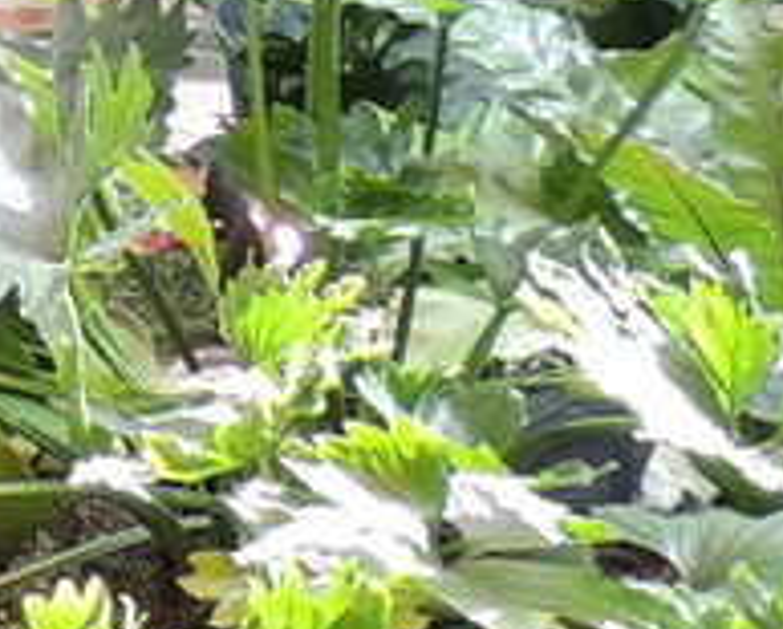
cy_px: -678
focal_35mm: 155
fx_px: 3597
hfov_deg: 10.0
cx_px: -1408
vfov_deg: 9.3
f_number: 3
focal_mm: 4.3
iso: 200
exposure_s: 1/30
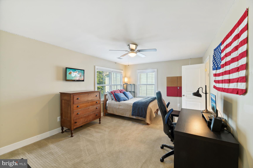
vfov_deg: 81.2
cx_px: 126
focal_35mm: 14
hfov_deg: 104.3
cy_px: 84
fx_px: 98
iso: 200
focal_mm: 14
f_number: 11
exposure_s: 1/3.33
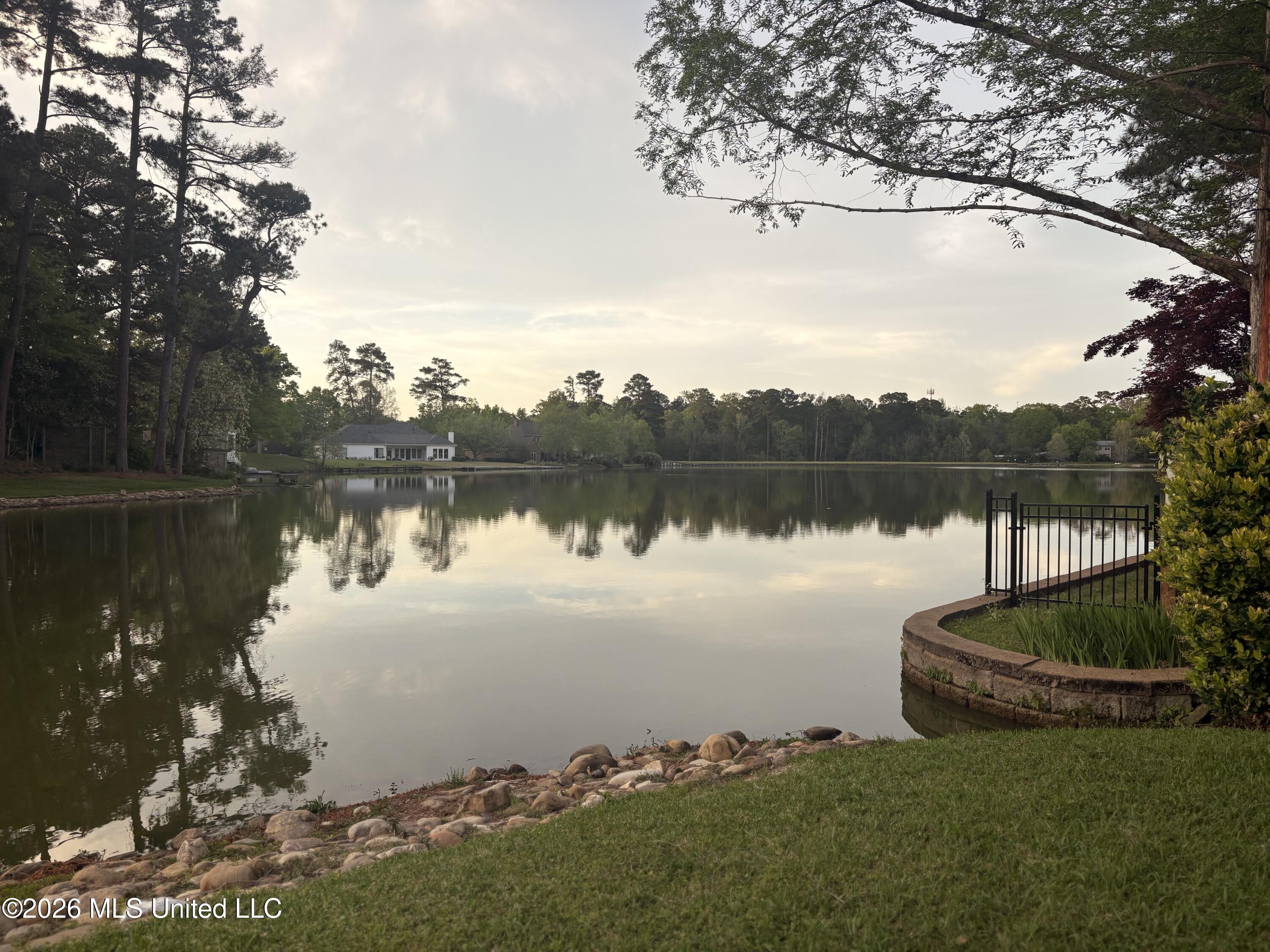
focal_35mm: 26
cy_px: 476
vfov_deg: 53.1
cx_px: 635
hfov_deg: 67.3
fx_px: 954
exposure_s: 1/873
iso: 50
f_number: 1.6
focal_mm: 5.96
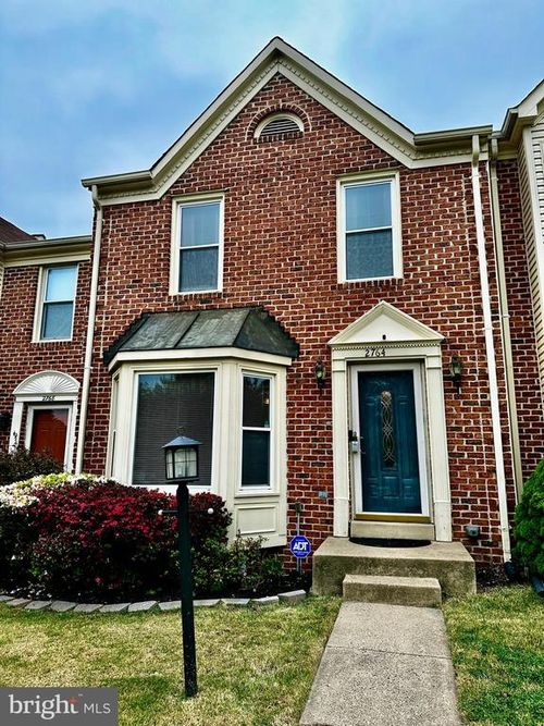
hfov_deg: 56.8
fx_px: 503
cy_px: 363
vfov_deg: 71.6
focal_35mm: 24
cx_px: 272
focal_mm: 6.86
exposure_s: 1/756
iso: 80
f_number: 1.78
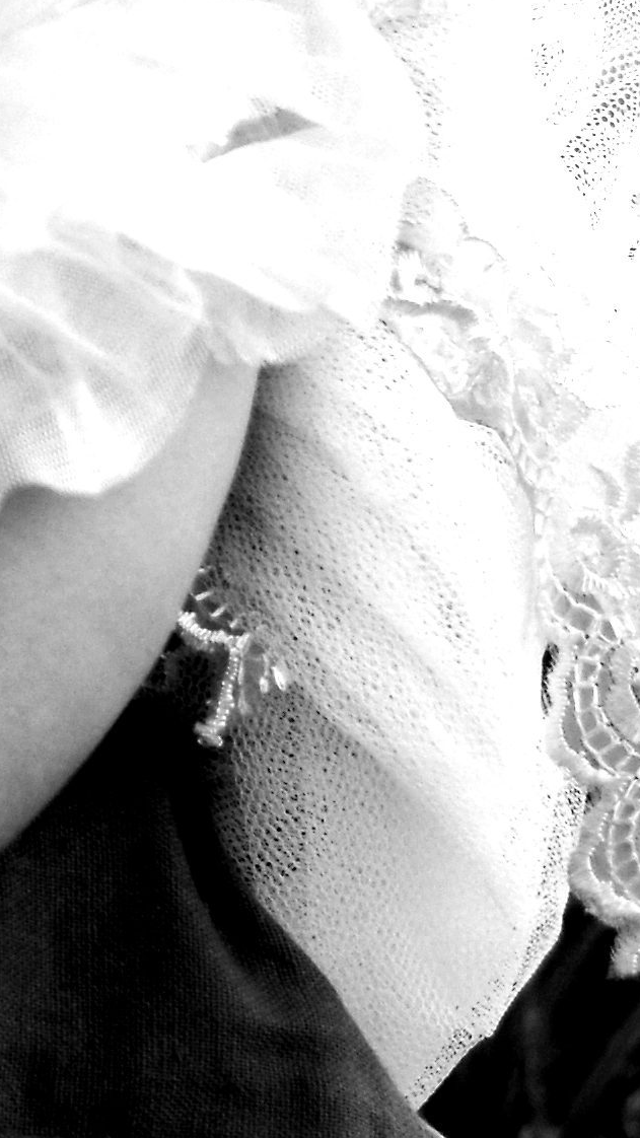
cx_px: -807
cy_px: -597
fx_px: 12673
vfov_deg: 5.1
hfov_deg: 2.9
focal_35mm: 420
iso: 100
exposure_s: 1/1600
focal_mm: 50
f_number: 2.5
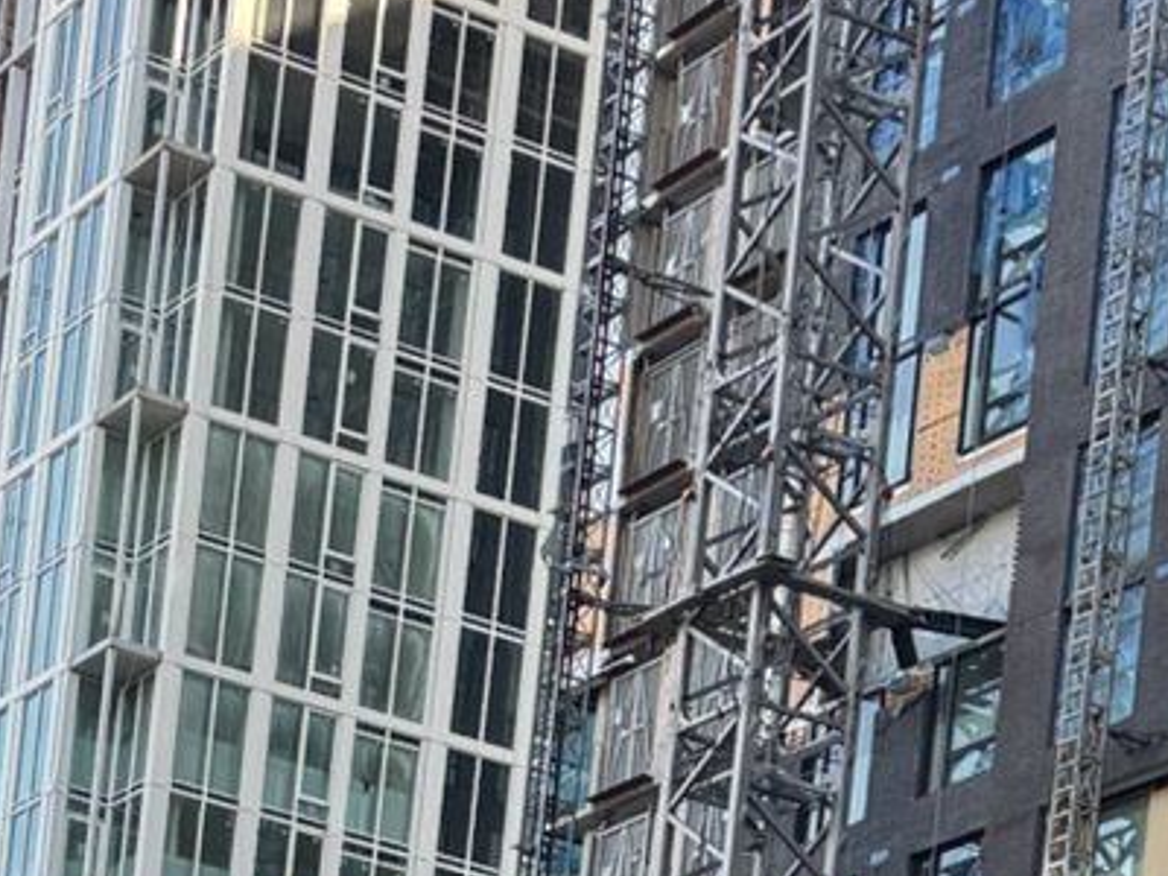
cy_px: 1942
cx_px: 73
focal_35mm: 123
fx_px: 4150
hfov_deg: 15.8
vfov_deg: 10.7
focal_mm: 6.76
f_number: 1.78
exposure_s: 1/407
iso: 80
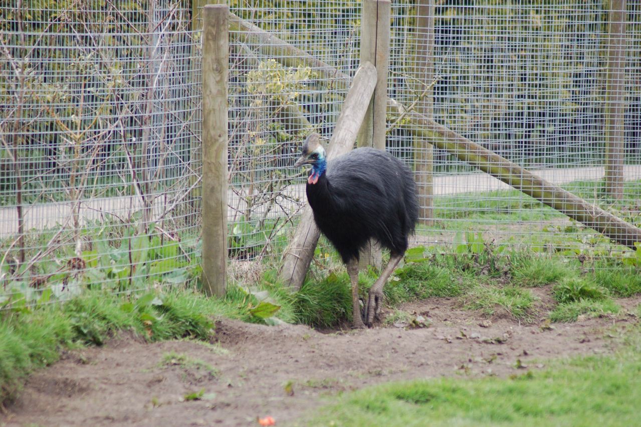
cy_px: 214
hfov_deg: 7.2
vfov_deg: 4.8
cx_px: 320
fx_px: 5071
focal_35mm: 285
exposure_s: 1/500
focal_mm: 190
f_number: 4.8
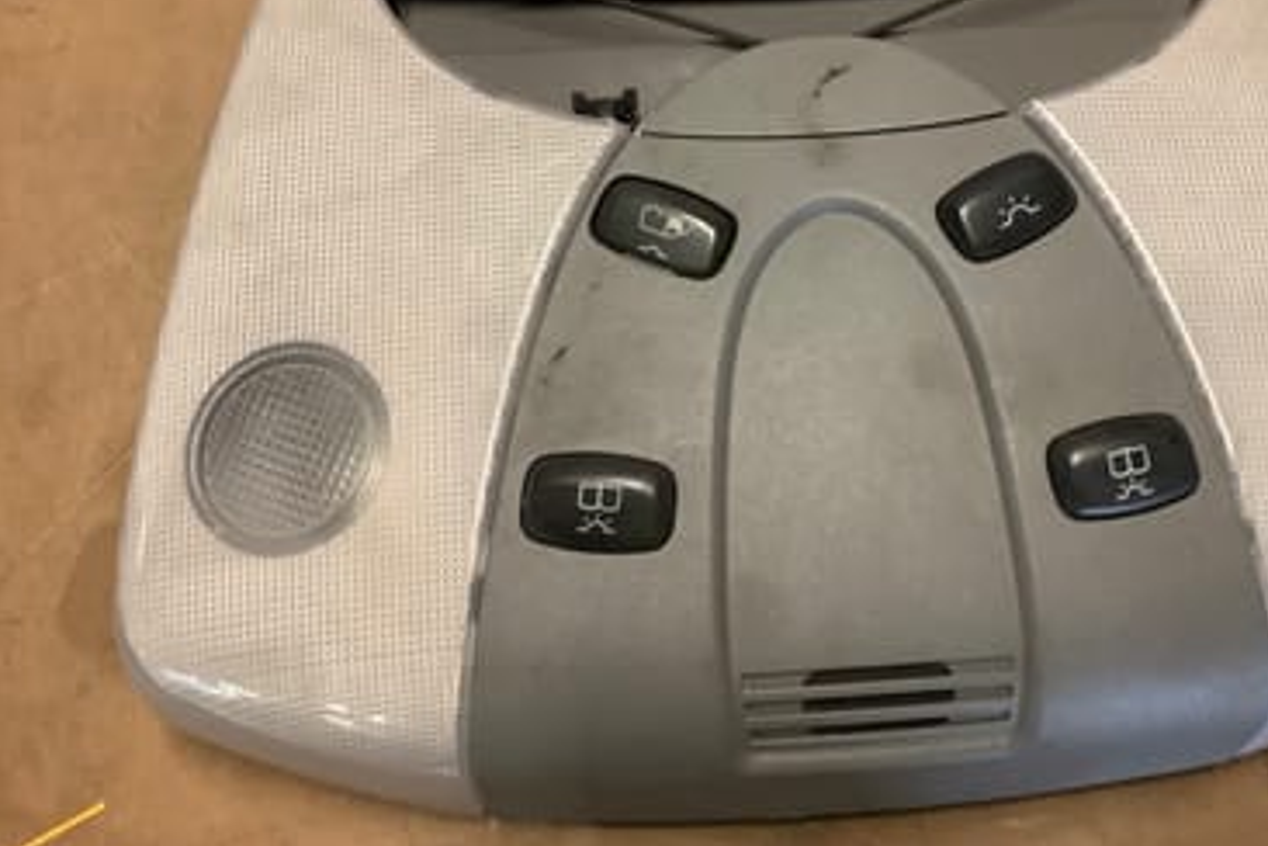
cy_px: 234
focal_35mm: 44
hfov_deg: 44.2
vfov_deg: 30.1
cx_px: 776
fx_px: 1550
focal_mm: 3.3
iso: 320
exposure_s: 1/33
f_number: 2.4
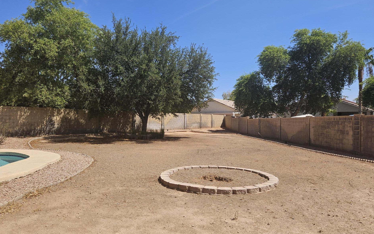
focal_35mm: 26
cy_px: 125
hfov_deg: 70.4
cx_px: 179
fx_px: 265
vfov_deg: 47.6
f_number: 1.8
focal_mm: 5.4
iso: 25
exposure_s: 1/2476
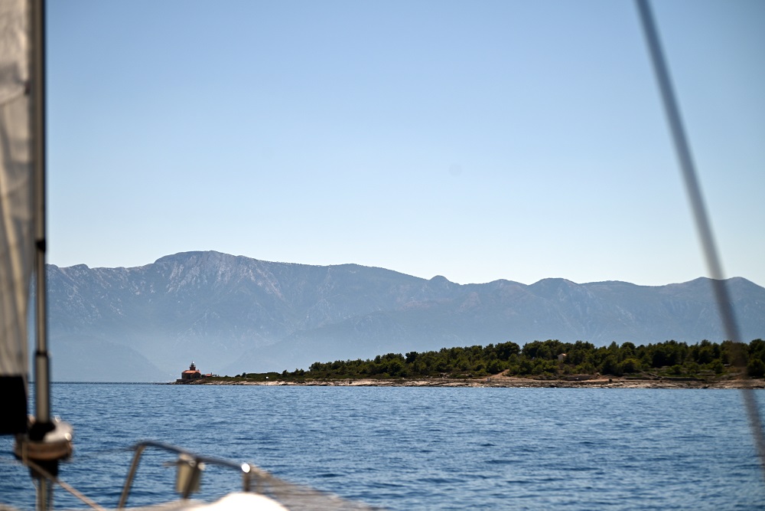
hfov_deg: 20.4
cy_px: 256
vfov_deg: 13.7
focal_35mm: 100
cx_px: 382
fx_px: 2125
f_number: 4.5
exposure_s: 1/2500
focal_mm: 100
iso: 100
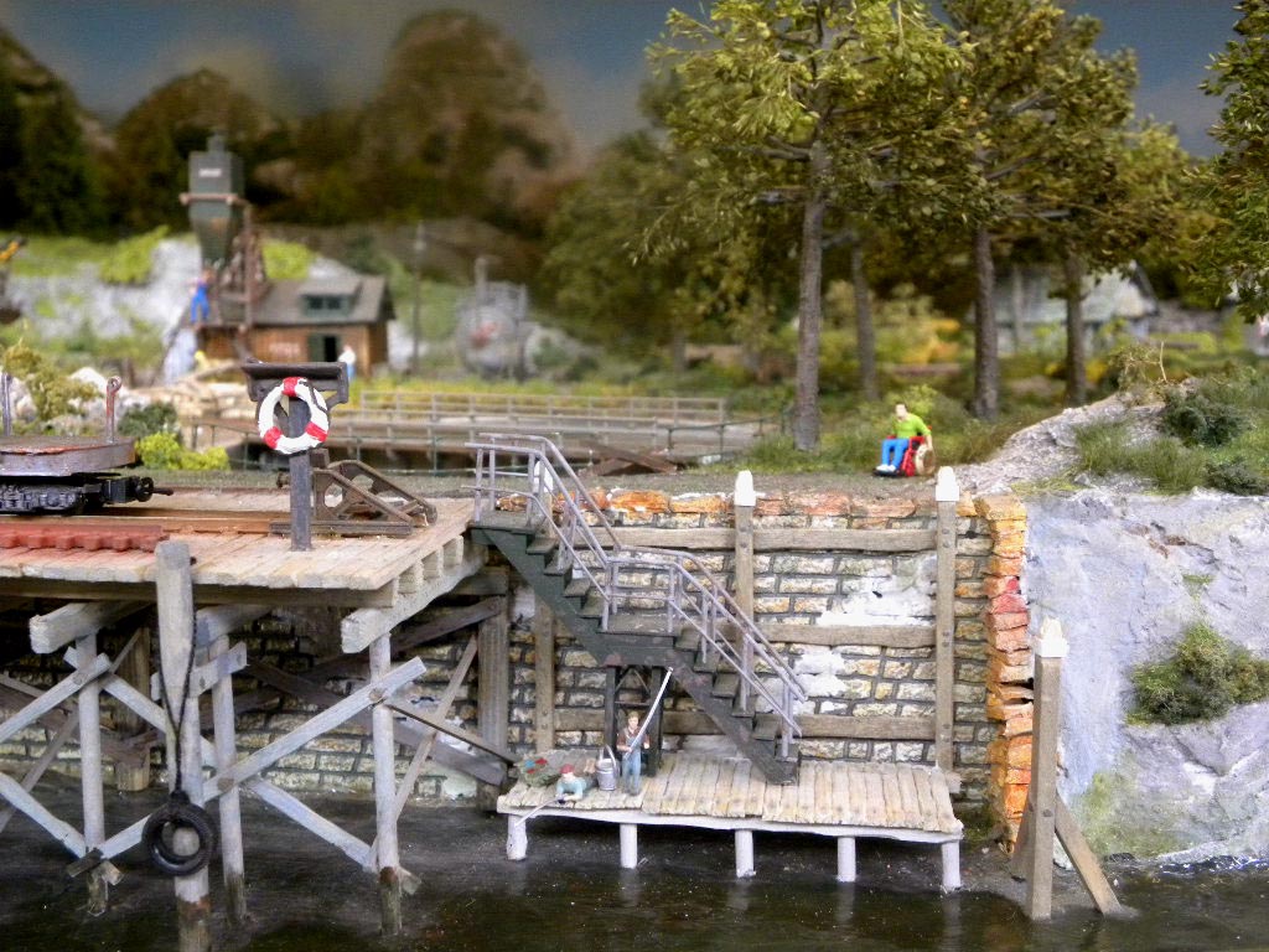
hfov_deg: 45.8
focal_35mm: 41
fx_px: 1503
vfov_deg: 35.1
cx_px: 634
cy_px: 476
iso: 400
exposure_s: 1/57.2
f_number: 3.2
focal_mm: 7.3
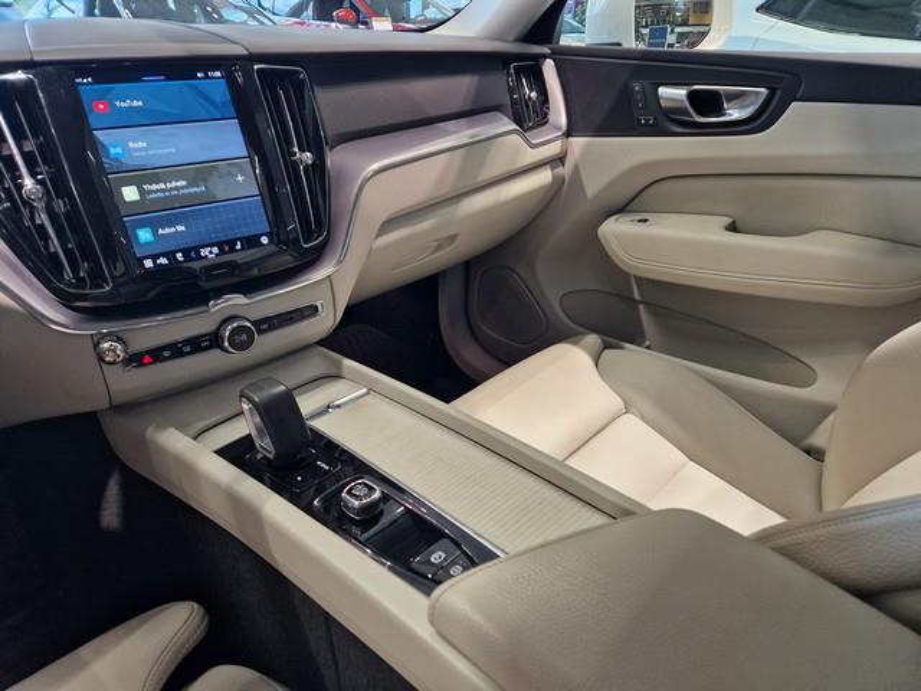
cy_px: 346
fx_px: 612
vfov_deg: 58.9
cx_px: 460
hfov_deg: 73.9
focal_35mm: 23
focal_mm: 5.4
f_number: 1.8
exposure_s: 1/180
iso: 200
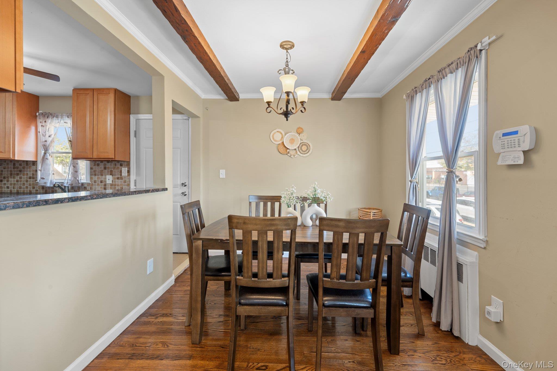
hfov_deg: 104.3
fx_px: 217
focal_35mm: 14
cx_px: 278
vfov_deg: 81.2
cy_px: 186
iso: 250
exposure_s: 1
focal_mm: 14
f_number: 10
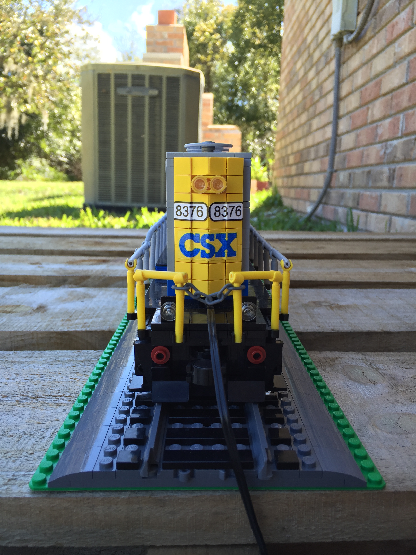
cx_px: 208
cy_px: 278
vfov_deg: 61.7
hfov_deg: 48.2
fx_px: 465
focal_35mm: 29
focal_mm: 4.15
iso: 32
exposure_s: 1/209
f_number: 2.2
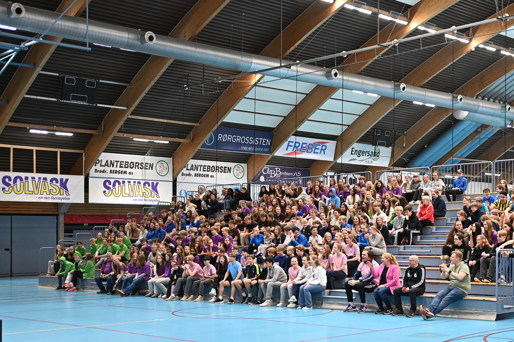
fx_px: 785
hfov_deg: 36.0
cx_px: 329
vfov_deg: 24.5
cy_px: 217
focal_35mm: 55
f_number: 2.8
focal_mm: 42
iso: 125
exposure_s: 1/50
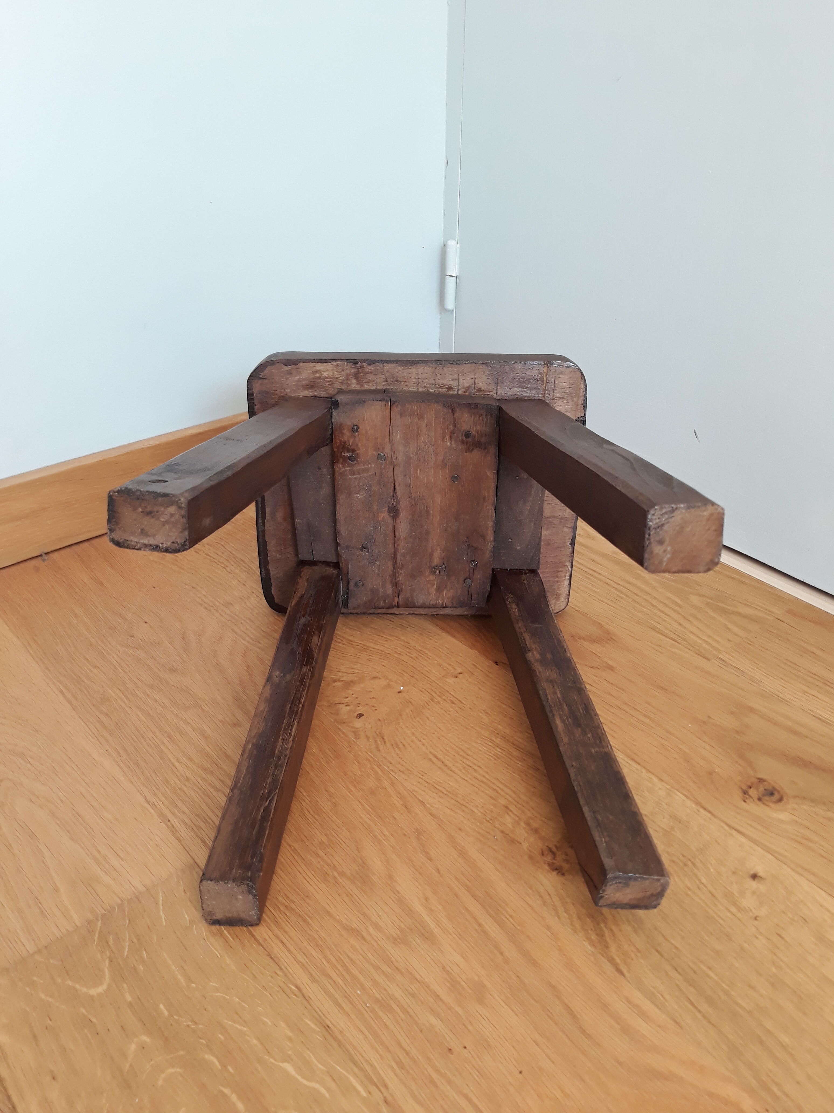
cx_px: 417
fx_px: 867
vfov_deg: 65.3
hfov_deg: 51.4
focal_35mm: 27
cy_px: 556
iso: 80
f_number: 1.7
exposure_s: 1/50
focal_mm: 3.71
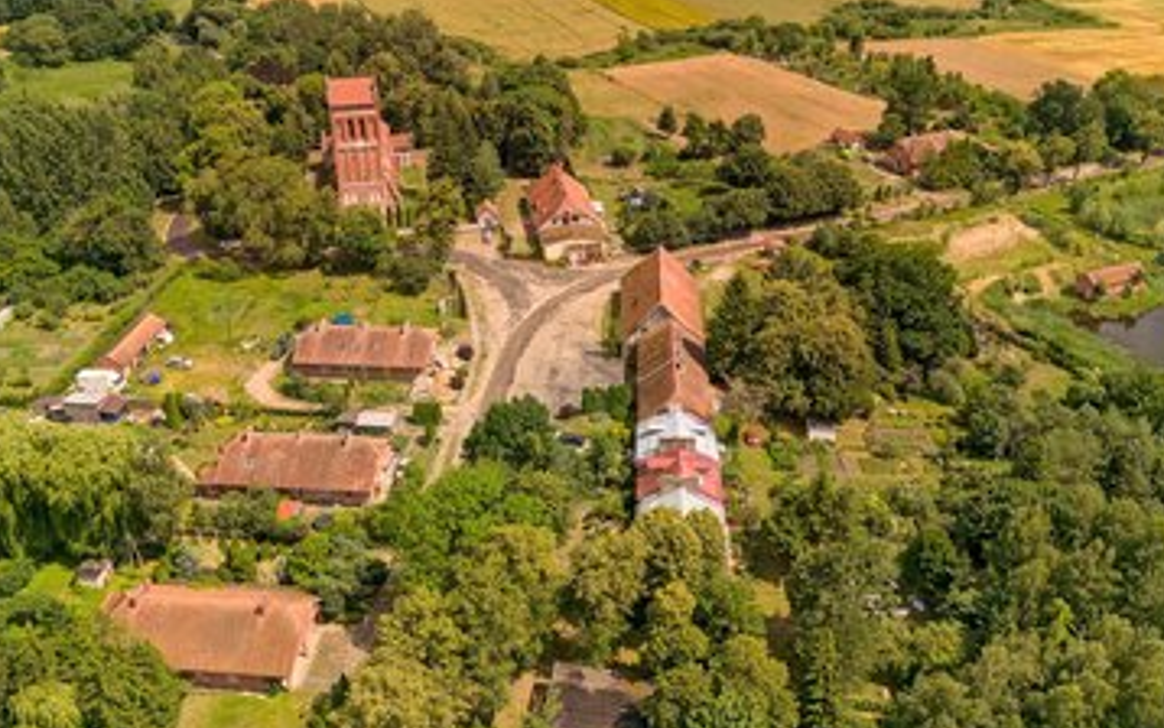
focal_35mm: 32
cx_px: 585
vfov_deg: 39.1
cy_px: 257
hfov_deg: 59.6
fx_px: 1015
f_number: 1.7
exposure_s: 1/2000
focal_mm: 6.72
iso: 120
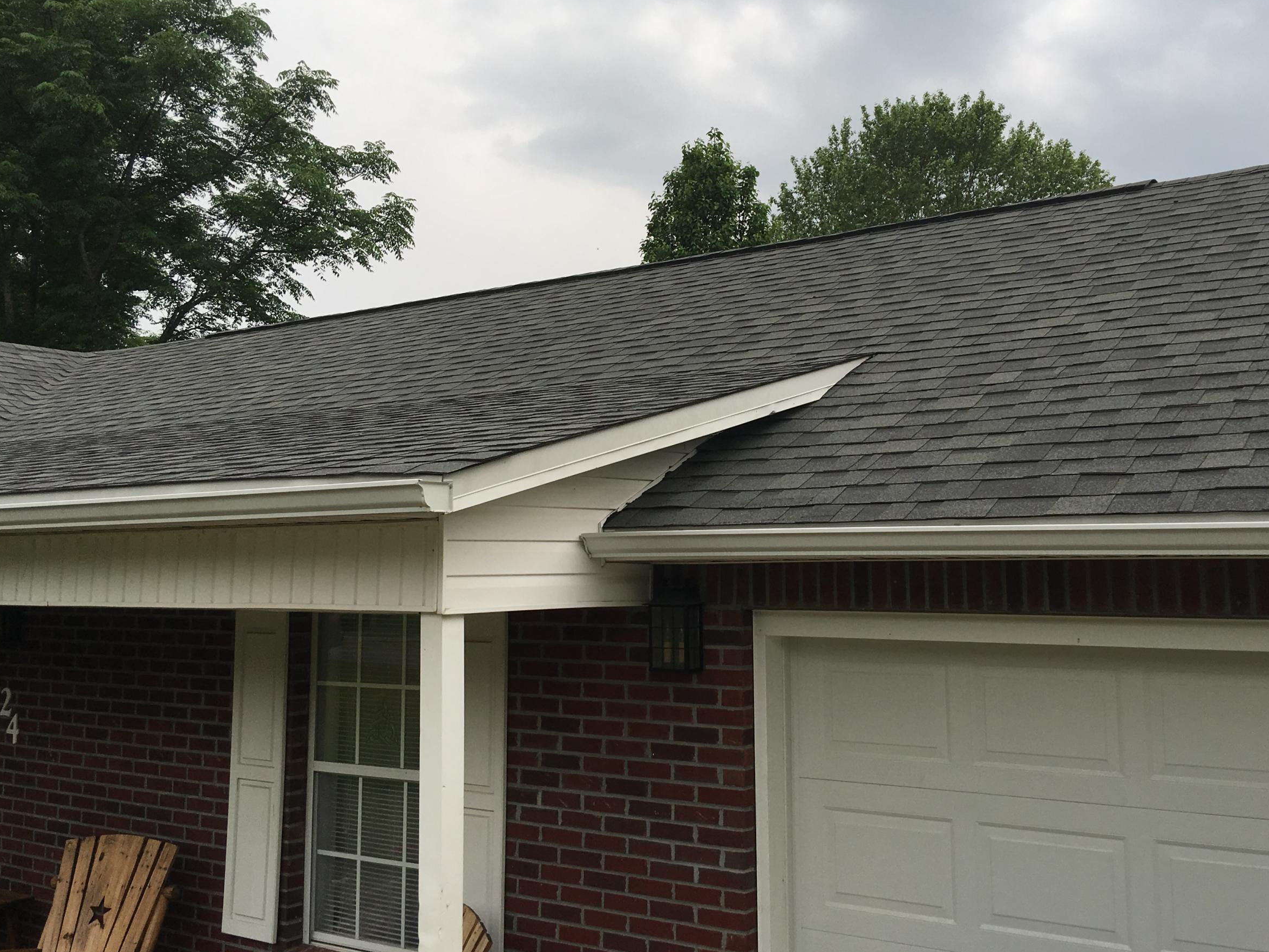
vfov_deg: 38.7
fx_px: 1357
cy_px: 461
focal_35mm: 37
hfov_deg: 50.0
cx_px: 708
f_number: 2.2
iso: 25
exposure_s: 1/463
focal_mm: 4.15
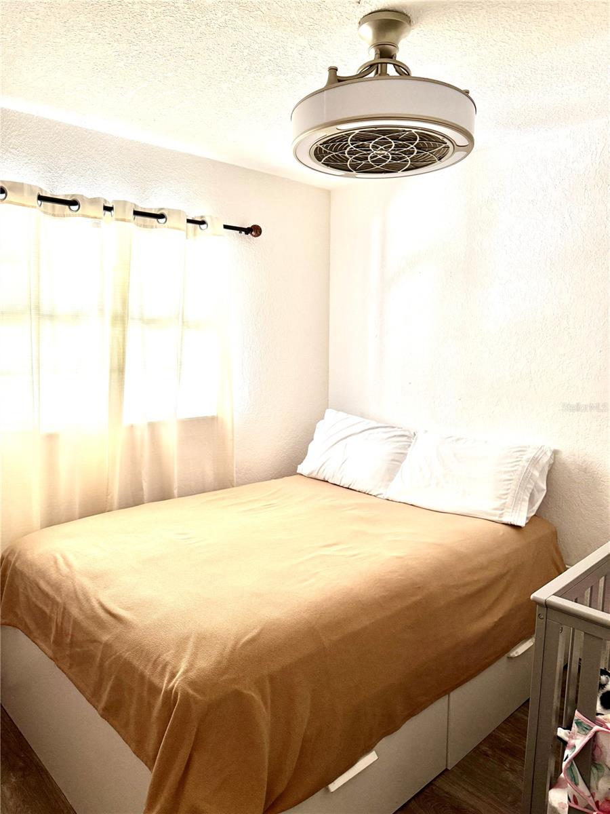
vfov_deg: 71.6
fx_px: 564
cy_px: 407
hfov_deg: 56.8
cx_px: 305
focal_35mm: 24
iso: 200
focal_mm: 6.76
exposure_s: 1/104
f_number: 1.78
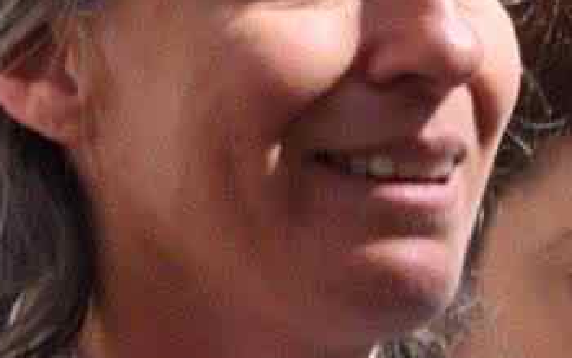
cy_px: 126
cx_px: -152
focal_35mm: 472
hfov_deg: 4.4
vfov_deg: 2.8
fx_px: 7360
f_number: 18
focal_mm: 120
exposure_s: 1/125
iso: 800
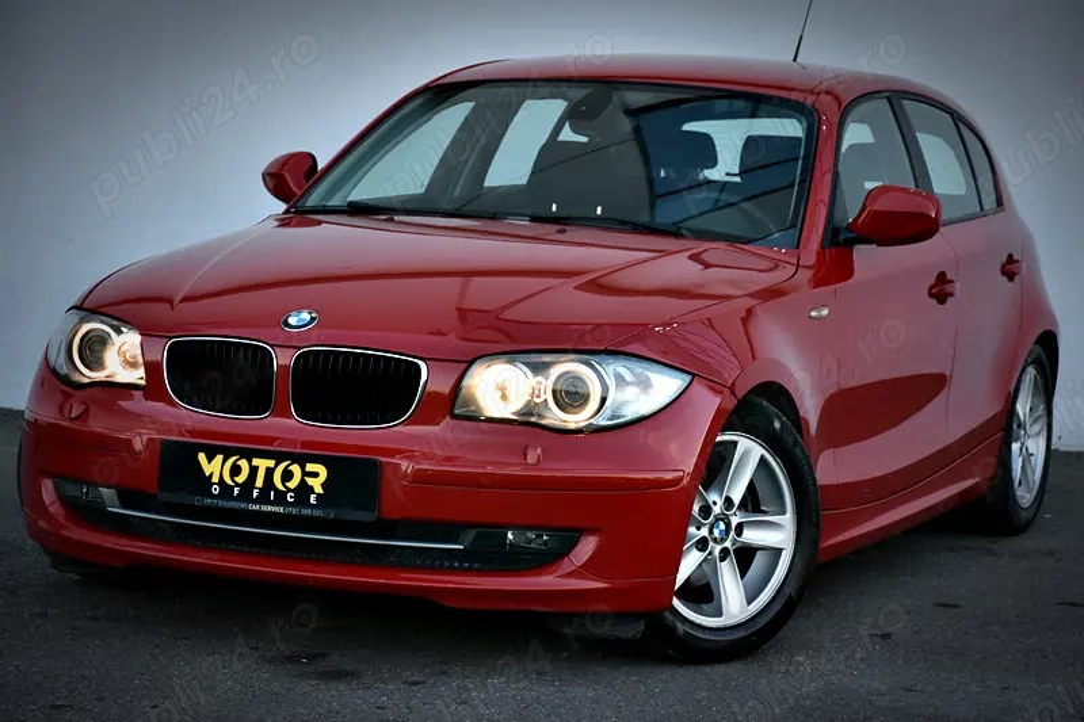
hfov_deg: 20.6
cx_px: 542
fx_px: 2980
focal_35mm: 99
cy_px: 361
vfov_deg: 13.8
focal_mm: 66
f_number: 5
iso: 800
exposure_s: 1/250
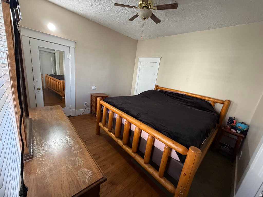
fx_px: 106
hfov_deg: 102.1
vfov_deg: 85.7
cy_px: 98
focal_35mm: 14
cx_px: 132
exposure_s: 1/60
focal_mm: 2.22
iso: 400
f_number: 2.2
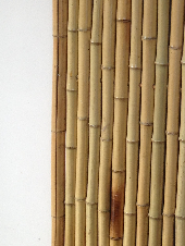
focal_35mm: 99
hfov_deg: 14.6
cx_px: 210
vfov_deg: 19.5
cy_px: 30
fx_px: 704
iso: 50
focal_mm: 4.28
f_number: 2.4
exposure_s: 1/167
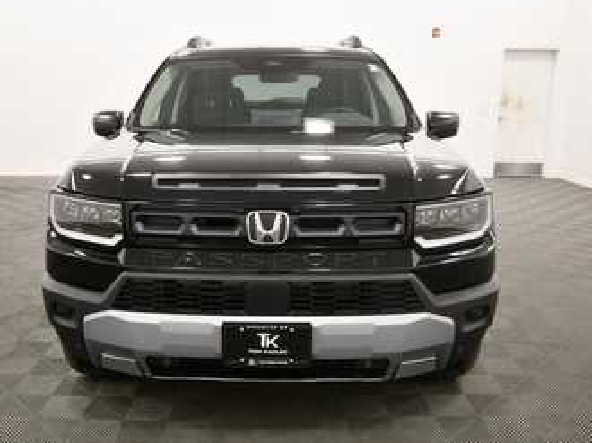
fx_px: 598
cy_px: 220
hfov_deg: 52.6
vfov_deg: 40.6
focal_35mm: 35
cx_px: 273
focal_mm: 20
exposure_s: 1/125
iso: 1250
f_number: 5.6
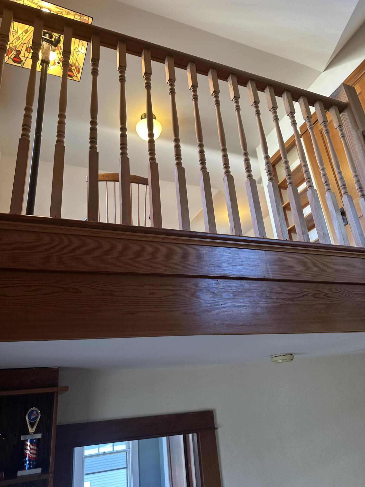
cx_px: 182
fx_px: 337
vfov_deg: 71.6
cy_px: 244
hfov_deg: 56.8
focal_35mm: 24
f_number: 1.78
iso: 160
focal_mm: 6.86
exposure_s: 1/60
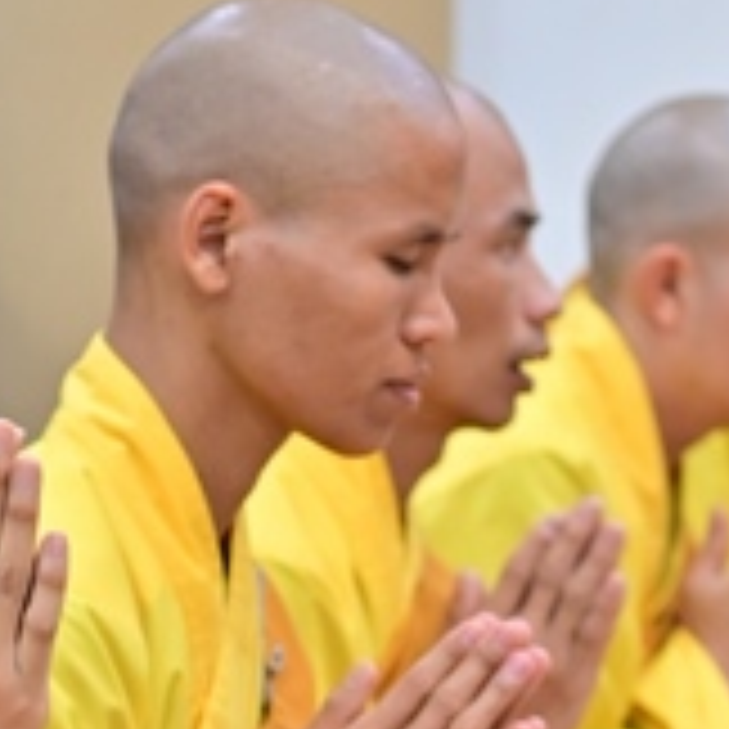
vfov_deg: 4.3
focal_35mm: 409
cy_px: 770
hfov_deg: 4.3
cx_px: 79
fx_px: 9745
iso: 1600
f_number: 4
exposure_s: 1/50
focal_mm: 120
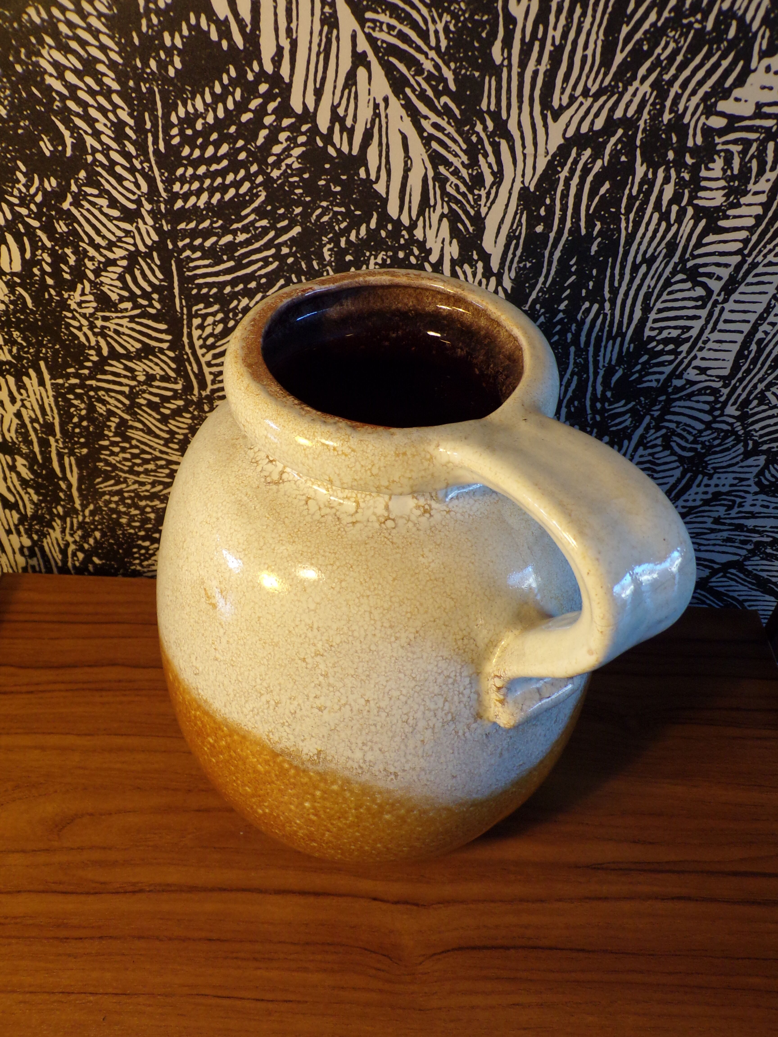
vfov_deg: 63.4
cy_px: 518
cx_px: 389
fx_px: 839
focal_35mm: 28
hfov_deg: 49.7
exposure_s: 1/34
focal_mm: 5
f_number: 3.1
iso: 184
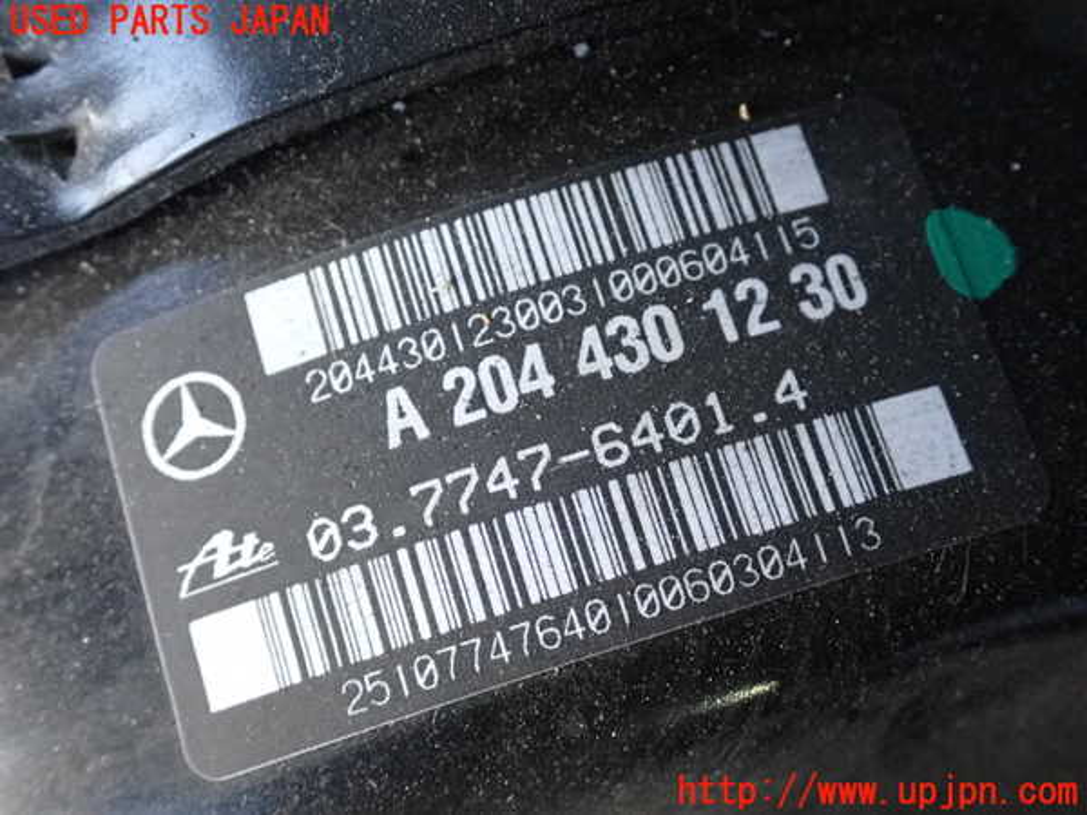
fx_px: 1476
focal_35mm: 47
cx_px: 544
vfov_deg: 30.9
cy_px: 408
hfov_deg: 40.4
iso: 1600
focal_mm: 8.4
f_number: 3.1
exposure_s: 1/125
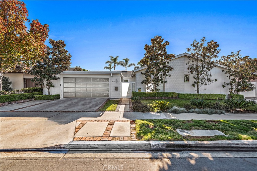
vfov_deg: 81.2
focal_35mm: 14
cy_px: 86
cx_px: 128
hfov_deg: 104.3
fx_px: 100
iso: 160
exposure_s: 1/400
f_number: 7.1
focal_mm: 14
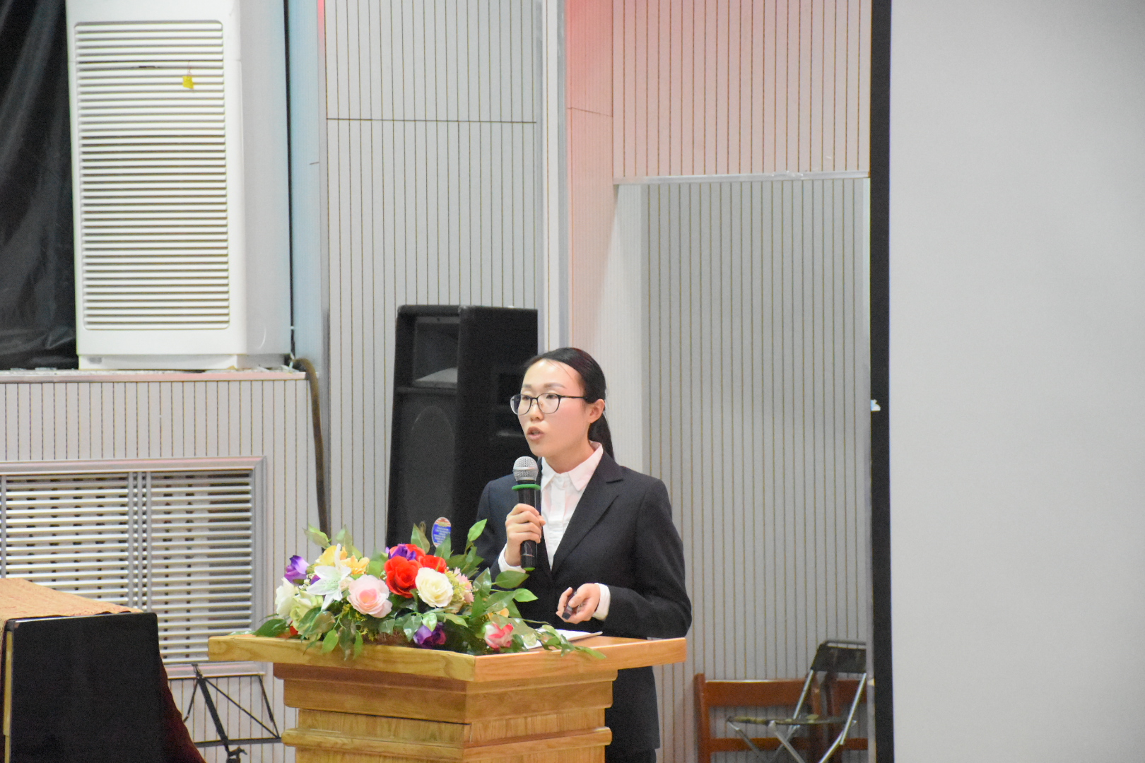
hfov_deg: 16.1
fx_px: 4055
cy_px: 382
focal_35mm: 128
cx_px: 572
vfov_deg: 10.8
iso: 12800
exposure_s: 1/80
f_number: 5.3
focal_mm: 85
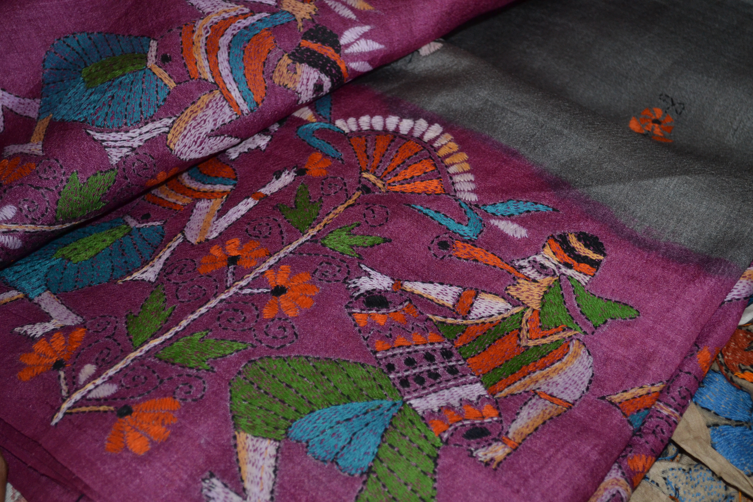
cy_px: 251
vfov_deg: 23.8
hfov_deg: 35.1
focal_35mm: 57
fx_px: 1192
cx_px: 376
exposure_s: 1/60
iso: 1100
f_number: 5
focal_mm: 38
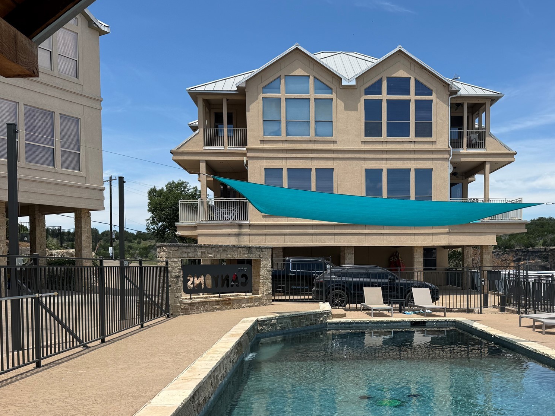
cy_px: 278
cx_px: 343
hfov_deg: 54.8
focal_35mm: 33
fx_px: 529
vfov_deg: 42.4
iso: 80
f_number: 1.78
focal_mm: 6.76
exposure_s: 1/4975
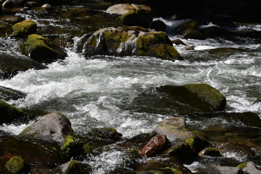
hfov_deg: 15.2
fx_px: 979
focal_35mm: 135
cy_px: 87
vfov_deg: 10.2
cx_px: 130
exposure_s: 1/320
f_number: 9
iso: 100
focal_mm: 135
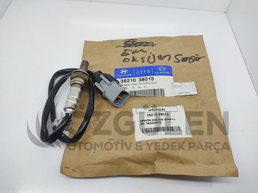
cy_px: 96
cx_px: 129
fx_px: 194
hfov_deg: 67.3
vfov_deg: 53.1
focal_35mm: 26
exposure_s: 1/100
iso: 138
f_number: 1.79
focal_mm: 4.74
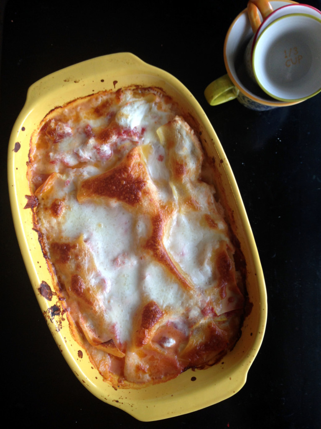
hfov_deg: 42.9
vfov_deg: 55.4
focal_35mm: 33
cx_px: 160
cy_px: 214
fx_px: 408
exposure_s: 1/20
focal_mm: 4.12
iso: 50
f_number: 2.4
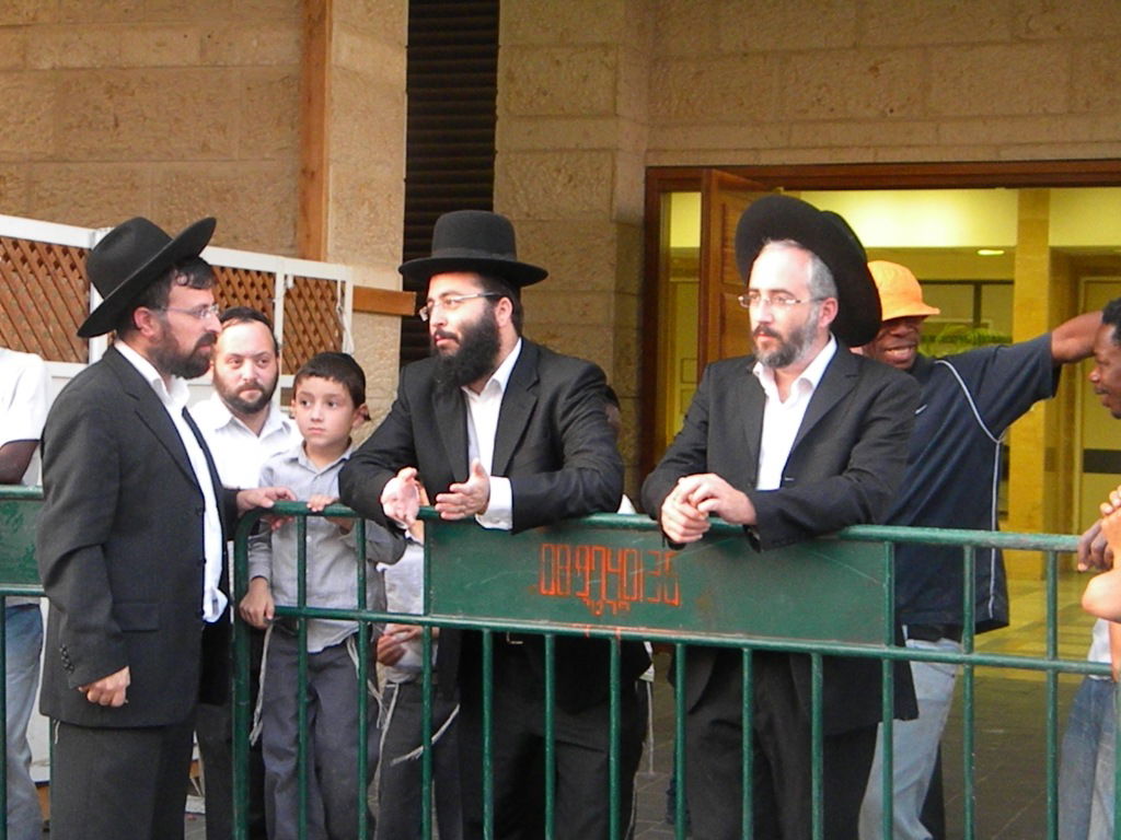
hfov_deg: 29.0
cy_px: 420
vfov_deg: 21.9
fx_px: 2170
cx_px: 560
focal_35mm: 67
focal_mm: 12.2
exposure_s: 1/66.7
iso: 922
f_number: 4.3
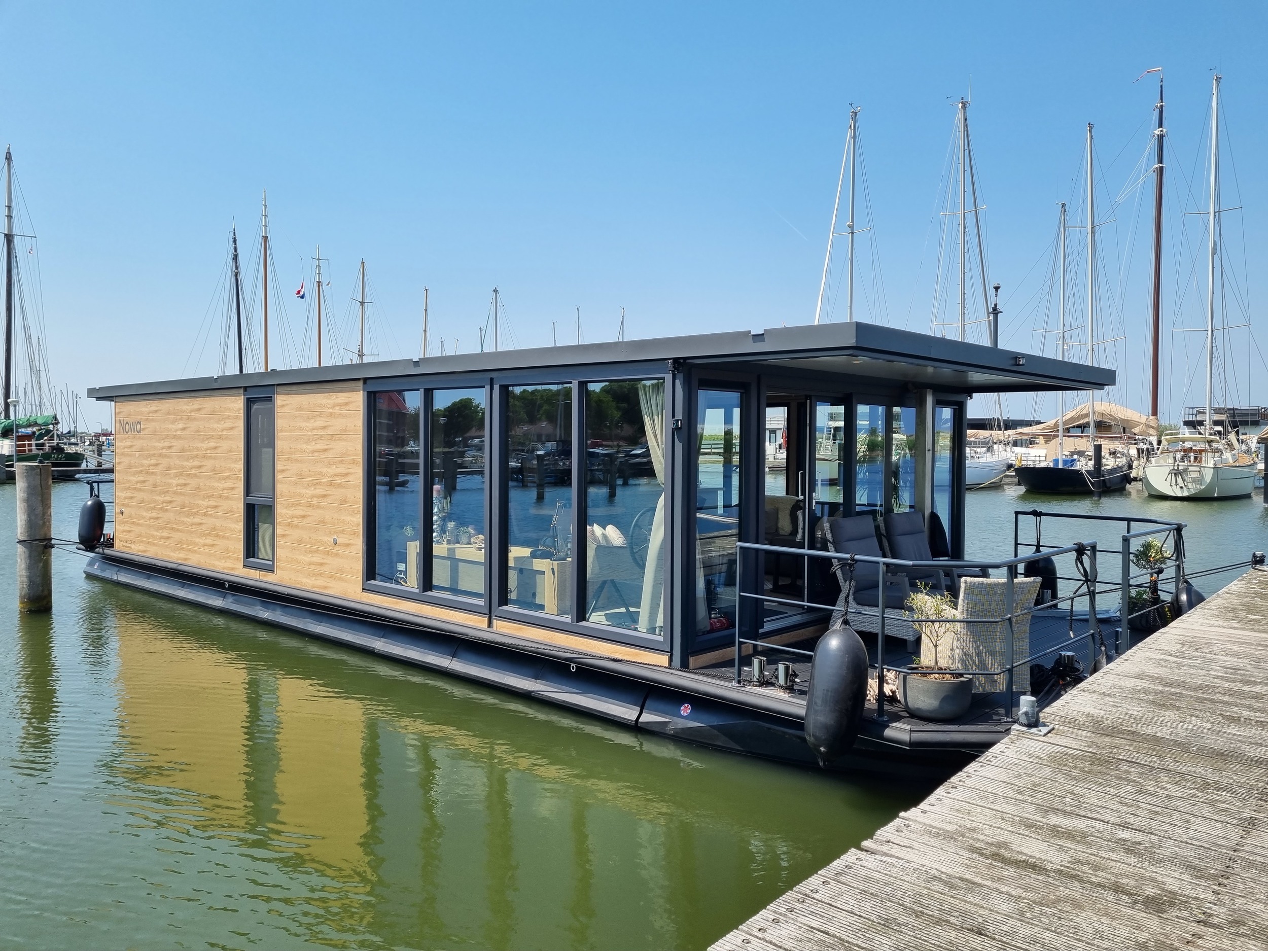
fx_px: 952
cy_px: 476
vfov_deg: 53.1
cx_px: 634
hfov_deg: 67.3
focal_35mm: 26
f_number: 1.8
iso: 50
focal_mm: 5.4
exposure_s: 1/2456
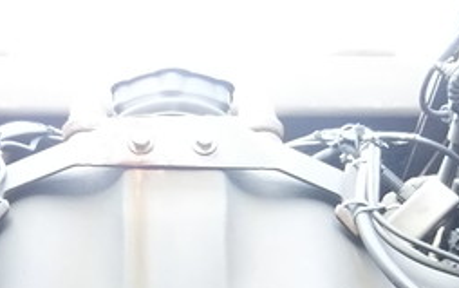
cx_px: 179
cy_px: 415
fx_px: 1001
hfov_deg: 25.8
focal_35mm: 80
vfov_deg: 15.3
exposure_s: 1/30
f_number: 2.2
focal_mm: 4
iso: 125
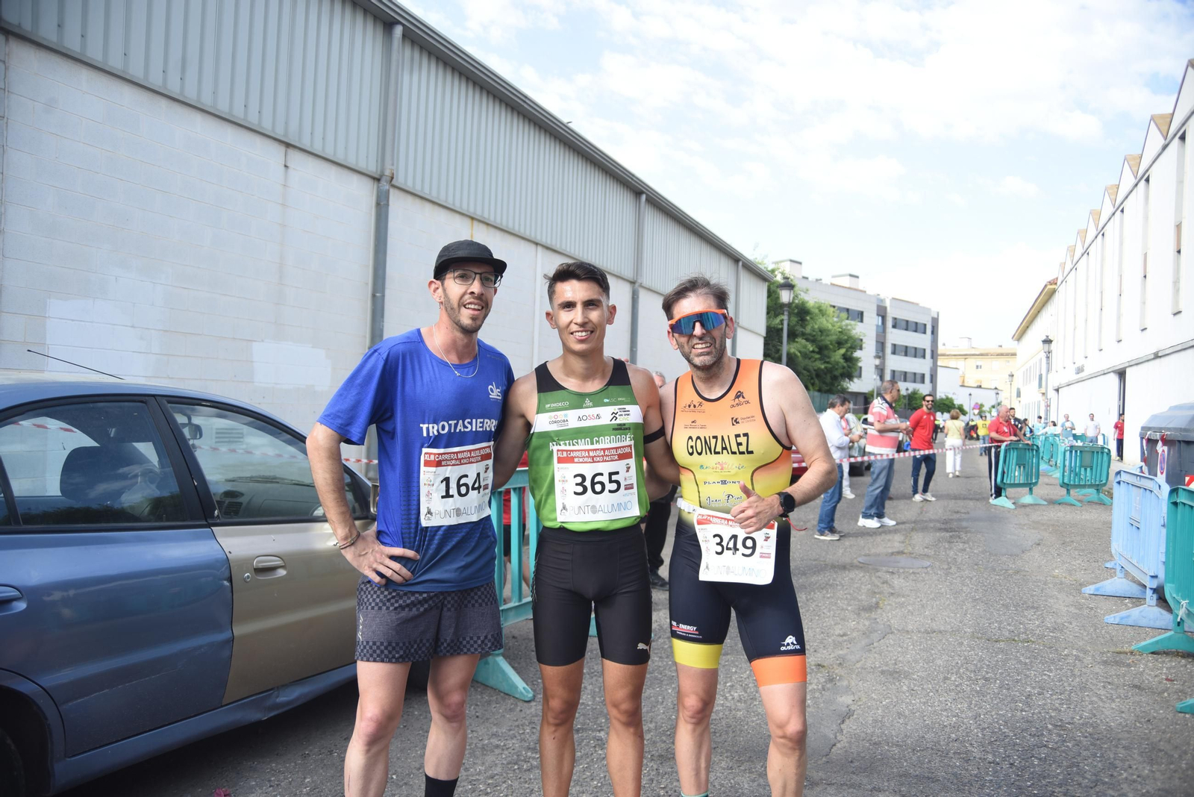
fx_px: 962
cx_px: 597
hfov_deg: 63.6
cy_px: 398
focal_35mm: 29
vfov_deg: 45.0
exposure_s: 1/200
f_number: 6.3
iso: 100
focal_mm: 29
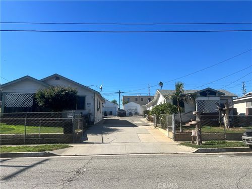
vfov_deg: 53.1
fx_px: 189
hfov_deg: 67.3
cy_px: 94
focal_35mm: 26
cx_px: 126
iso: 50
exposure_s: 1/4444
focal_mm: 5.7
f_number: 1.5
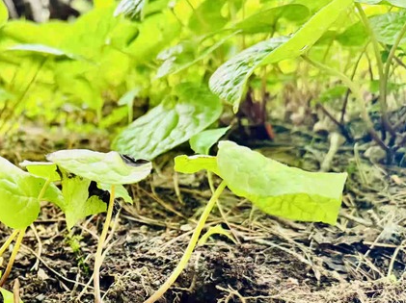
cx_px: 58
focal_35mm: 42
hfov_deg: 42.0
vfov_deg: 33.2
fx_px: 492
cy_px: 249
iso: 160
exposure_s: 1/121
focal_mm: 6.76
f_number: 1.78
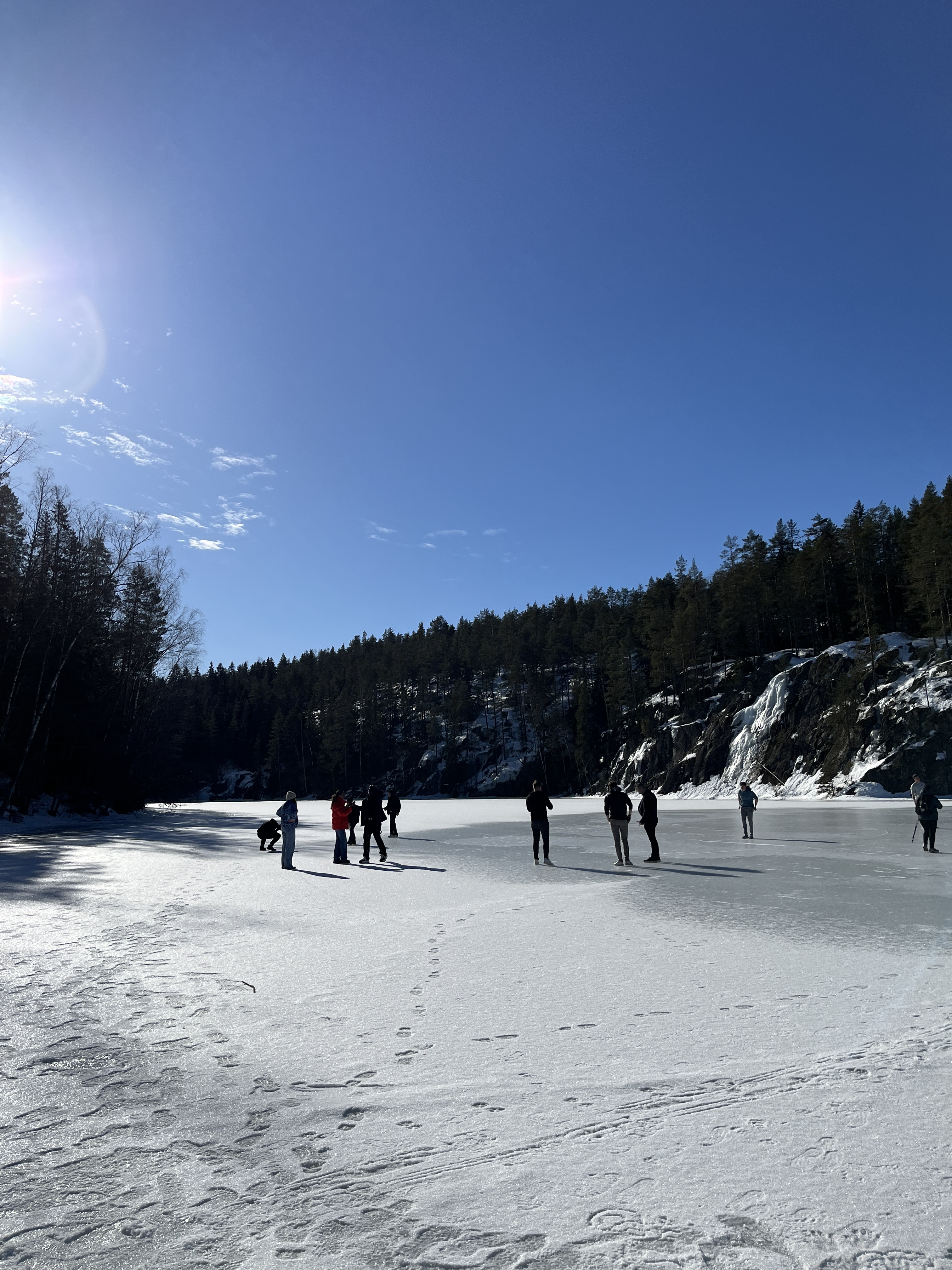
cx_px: 476
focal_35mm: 26
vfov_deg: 67.3
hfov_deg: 53.1
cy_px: 635
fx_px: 953
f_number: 1.6
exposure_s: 1/8403
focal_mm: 5.1
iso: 50
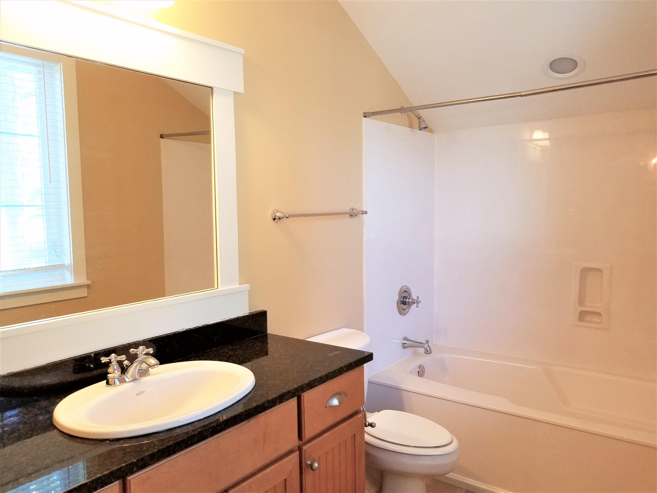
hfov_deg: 67.3
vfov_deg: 53.1
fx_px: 493
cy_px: 246
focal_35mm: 26
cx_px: 328
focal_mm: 4.2
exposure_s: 1/60
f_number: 1.7
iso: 160
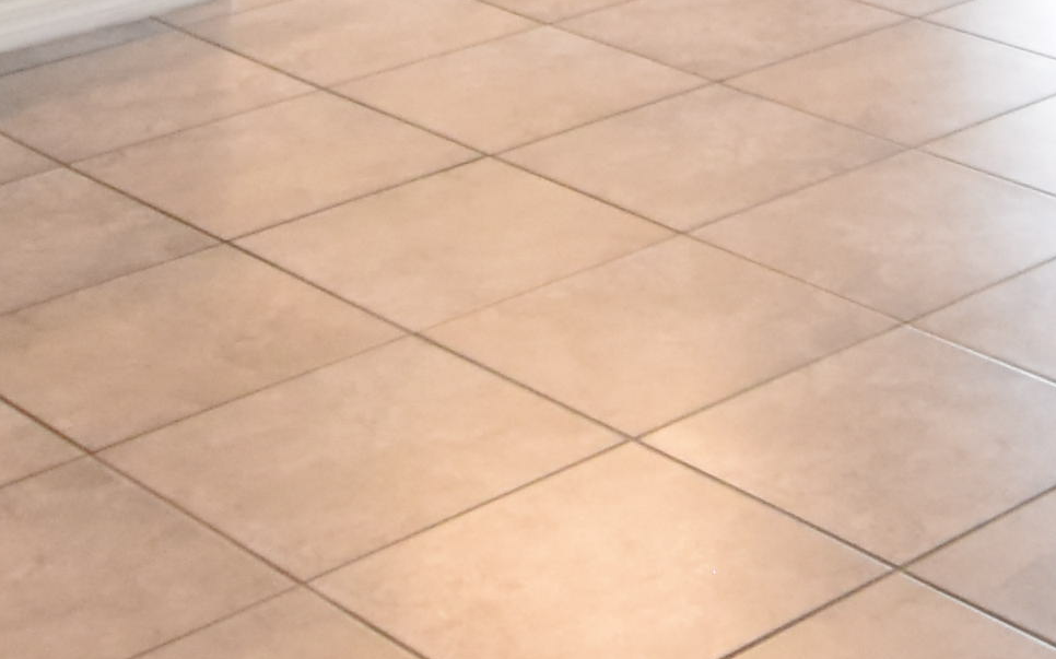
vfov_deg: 11.7
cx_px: 1032
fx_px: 2733
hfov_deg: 21.2
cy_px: -833
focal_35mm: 95
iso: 800
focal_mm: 10
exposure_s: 1/90
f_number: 3.5
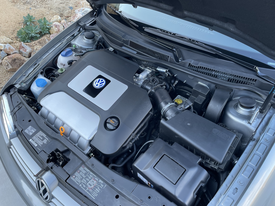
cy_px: 103
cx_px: 138
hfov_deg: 67.3
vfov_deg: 53.1
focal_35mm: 26
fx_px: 207
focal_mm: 4.2
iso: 64
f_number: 1.6
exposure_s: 1/121
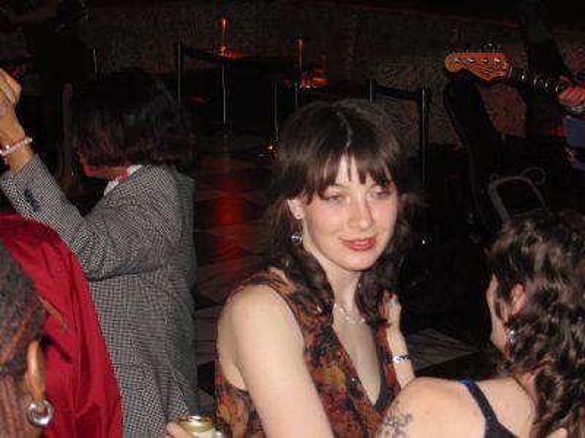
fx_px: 1200
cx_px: 292
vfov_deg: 20.7
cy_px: 219
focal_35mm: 71
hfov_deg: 27.4
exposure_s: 1/60
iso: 200
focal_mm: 12.8
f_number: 3.7
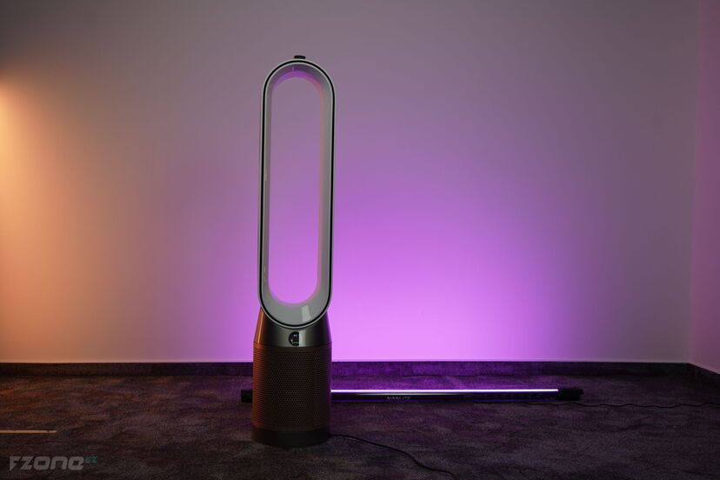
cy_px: 240
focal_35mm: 38
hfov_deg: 50.7
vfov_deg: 35.1
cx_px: 360
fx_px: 760
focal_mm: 38
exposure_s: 1/160
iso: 400
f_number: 5
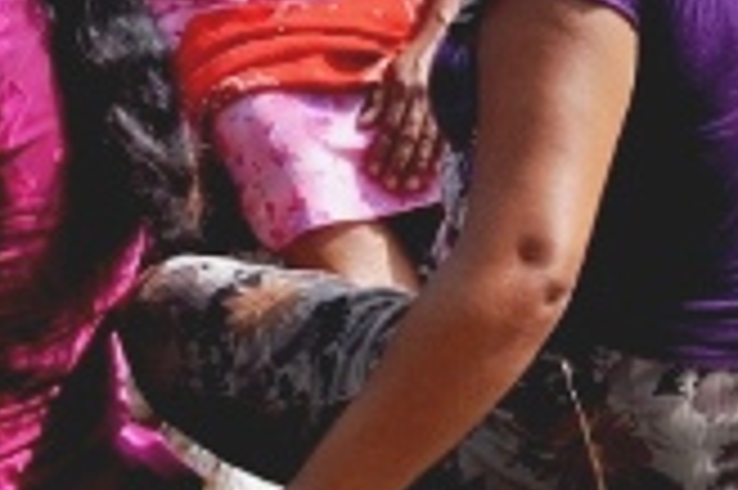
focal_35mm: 293
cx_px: 212
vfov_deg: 4.7
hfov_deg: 7.0
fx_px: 6000
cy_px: -29
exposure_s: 1/125
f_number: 10
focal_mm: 50
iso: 200
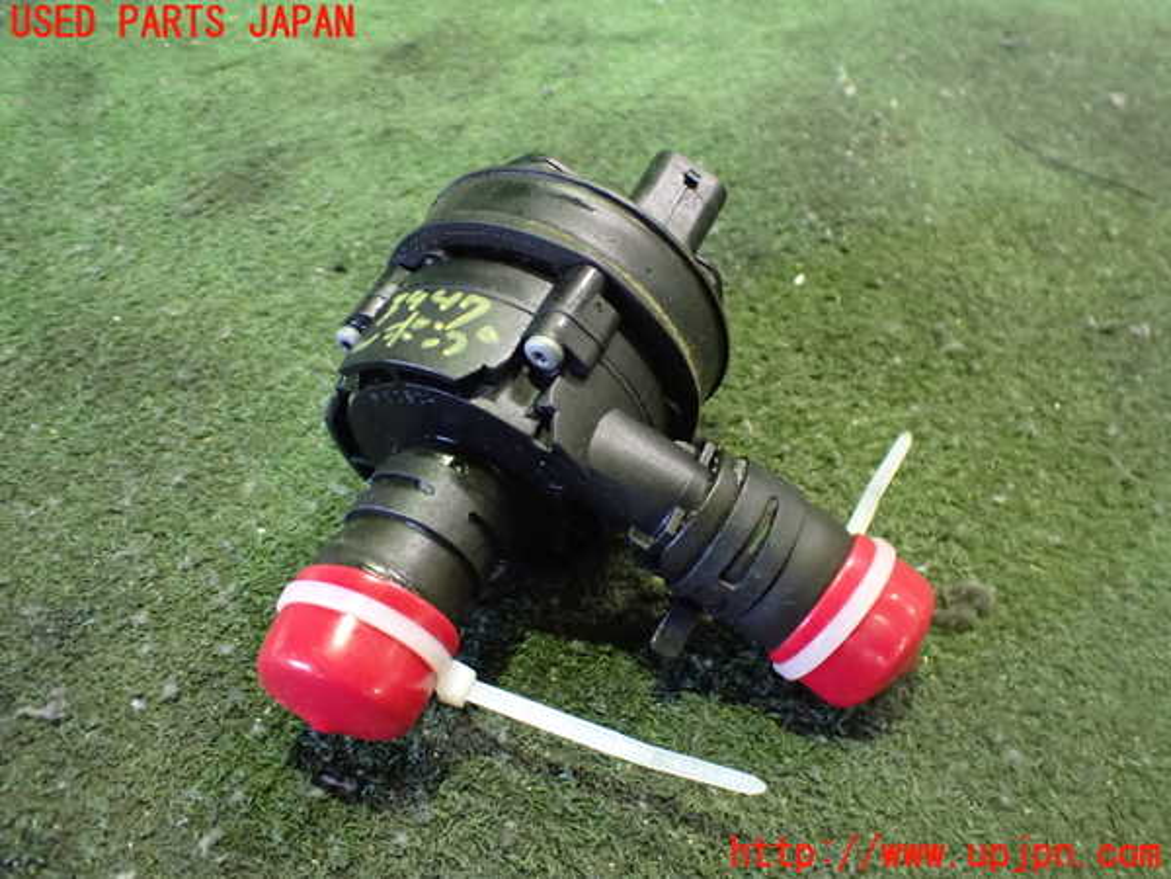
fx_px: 1015
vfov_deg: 46.8
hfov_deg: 60.0
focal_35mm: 30
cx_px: 586
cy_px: 440
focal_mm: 5.4
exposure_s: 1/30
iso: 1250
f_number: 2.3
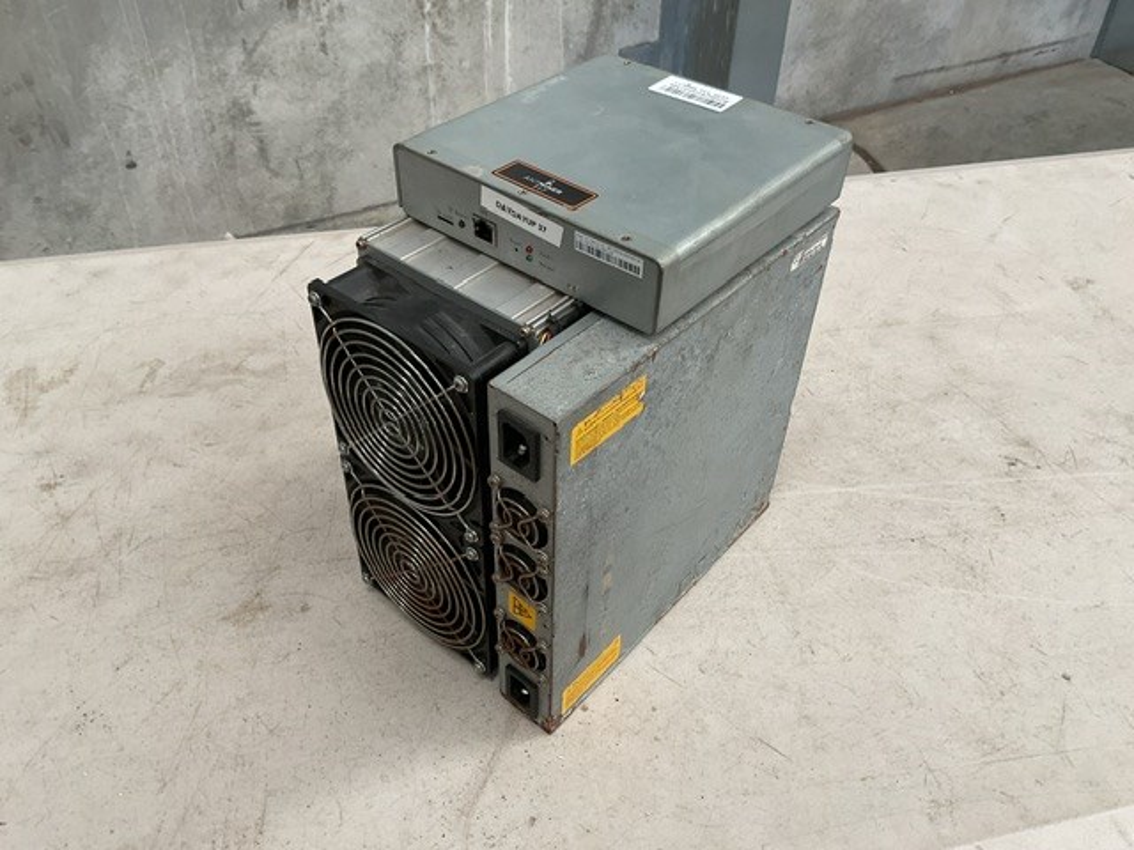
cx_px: 567
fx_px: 950
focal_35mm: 29
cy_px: 425
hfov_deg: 61.7
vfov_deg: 48.2
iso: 50
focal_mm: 3
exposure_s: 1/50
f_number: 1.8
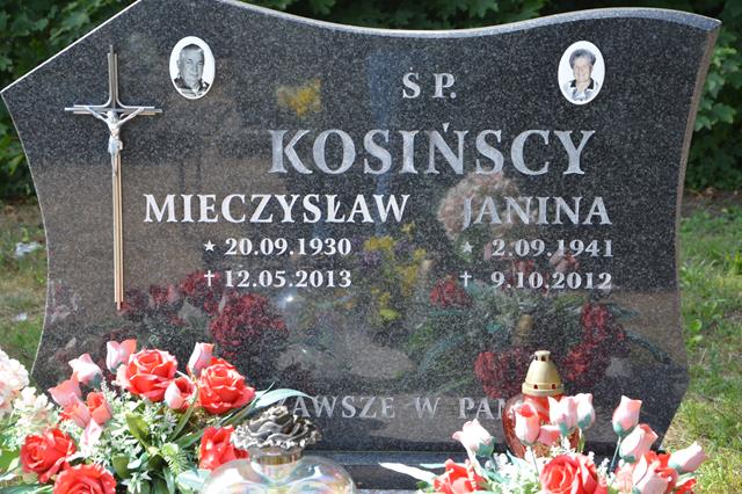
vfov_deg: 17.5
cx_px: 371
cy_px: 247
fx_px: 1607
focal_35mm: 78
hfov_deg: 26.0
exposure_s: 1/125
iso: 160
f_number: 5.6
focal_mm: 52
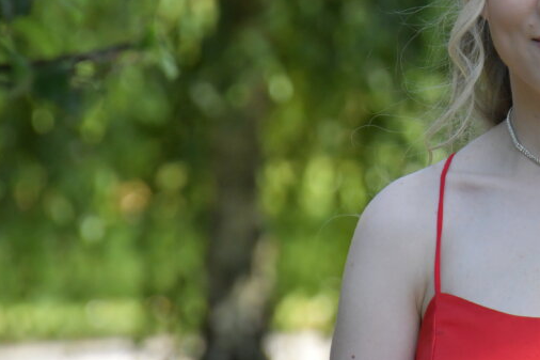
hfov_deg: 2.5
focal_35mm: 820
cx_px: 543
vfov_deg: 1.7
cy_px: 46
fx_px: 12295
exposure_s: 1/1000
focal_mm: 270
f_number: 8
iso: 2000
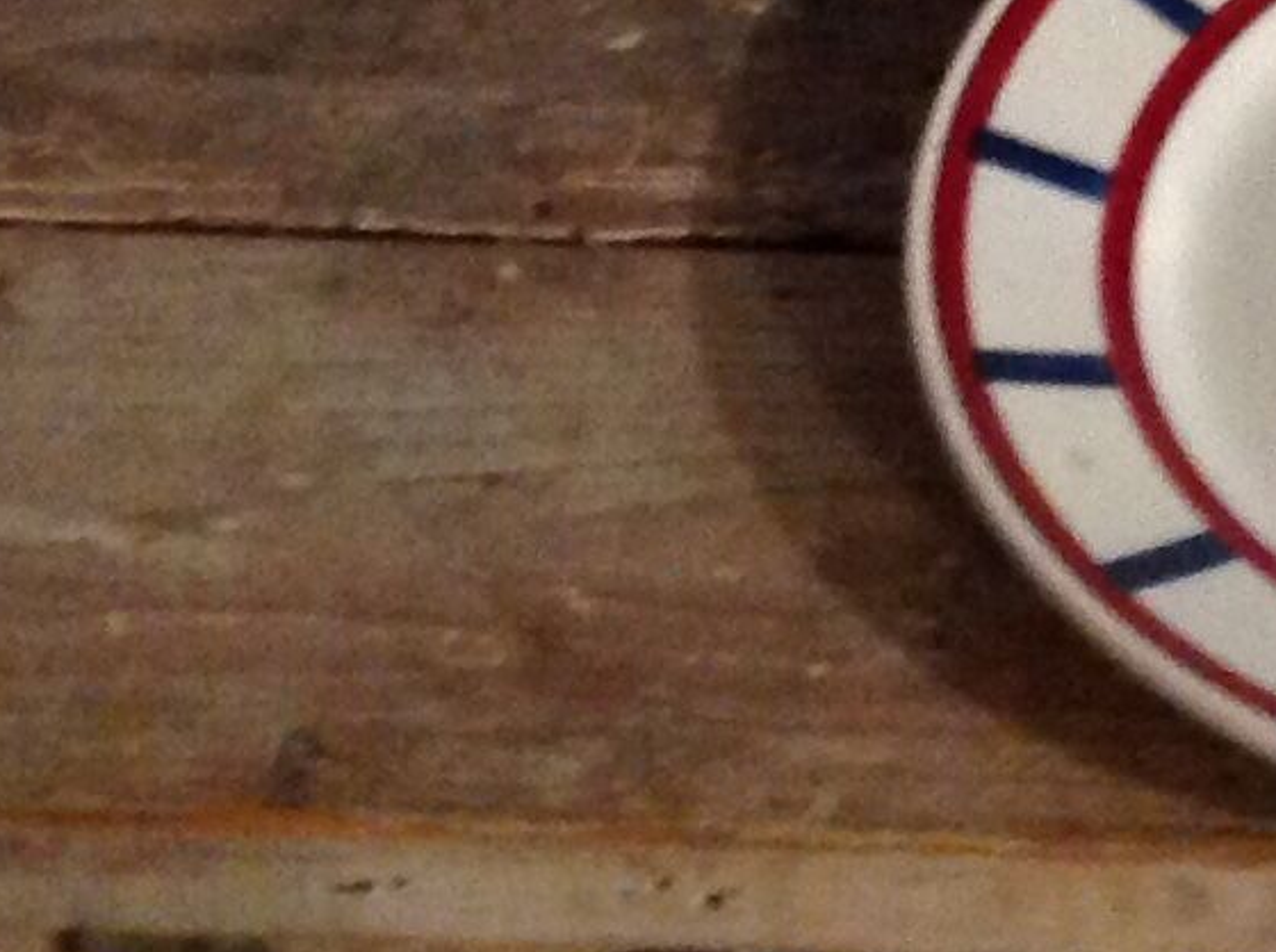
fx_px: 5961
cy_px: -1009
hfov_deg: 11.8
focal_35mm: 162
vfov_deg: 8.6
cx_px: 1811
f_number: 2.4
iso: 320
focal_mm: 4.28
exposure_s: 1/15
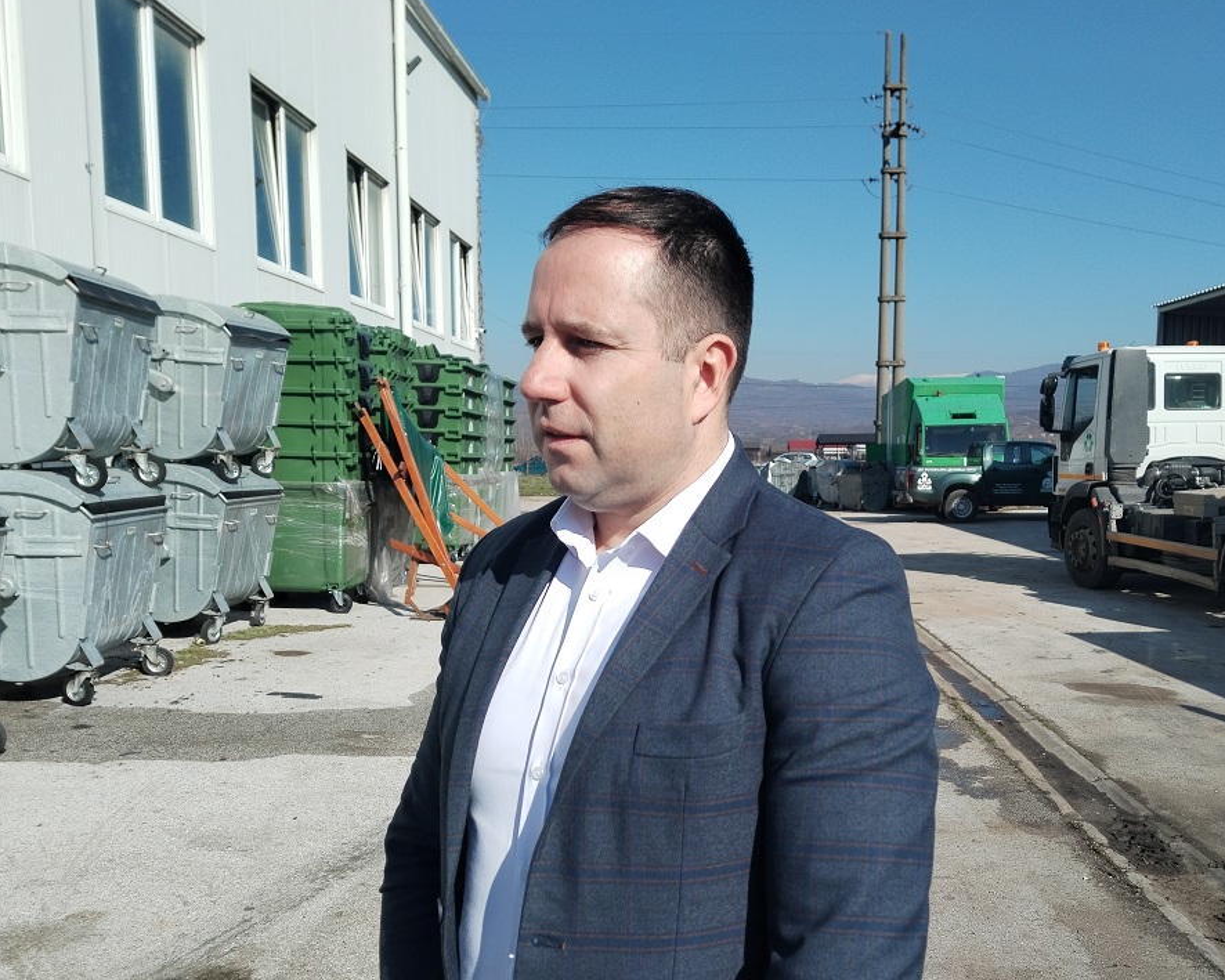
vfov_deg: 44.4
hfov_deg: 54.1
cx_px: 684
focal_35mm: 33
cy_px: 560
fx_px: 1197
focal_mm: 4.75
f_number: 1.8
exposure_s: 1/1589
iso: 100
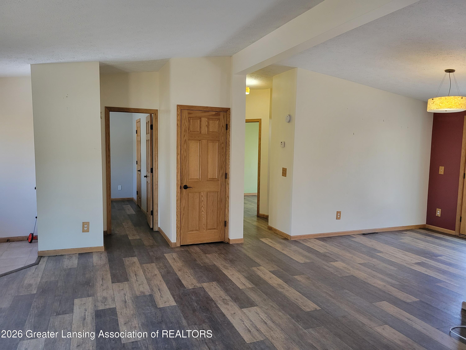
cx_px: 233
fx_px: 350
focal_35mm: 26
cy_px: 175
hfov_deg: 67.3
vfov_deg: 53.1
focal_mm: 5.4
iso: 250
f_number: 1.8
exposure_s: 1/120
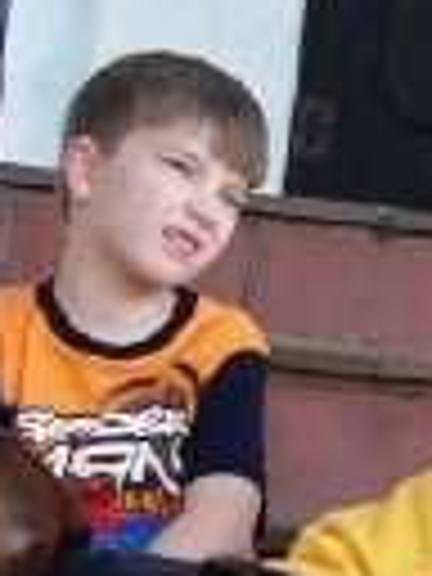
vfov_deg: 13.3
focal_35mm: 147
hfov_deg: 9.7
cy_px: 540
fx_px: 2446
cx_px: 695
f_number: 2.8
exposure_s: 1/60
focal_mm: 5.6
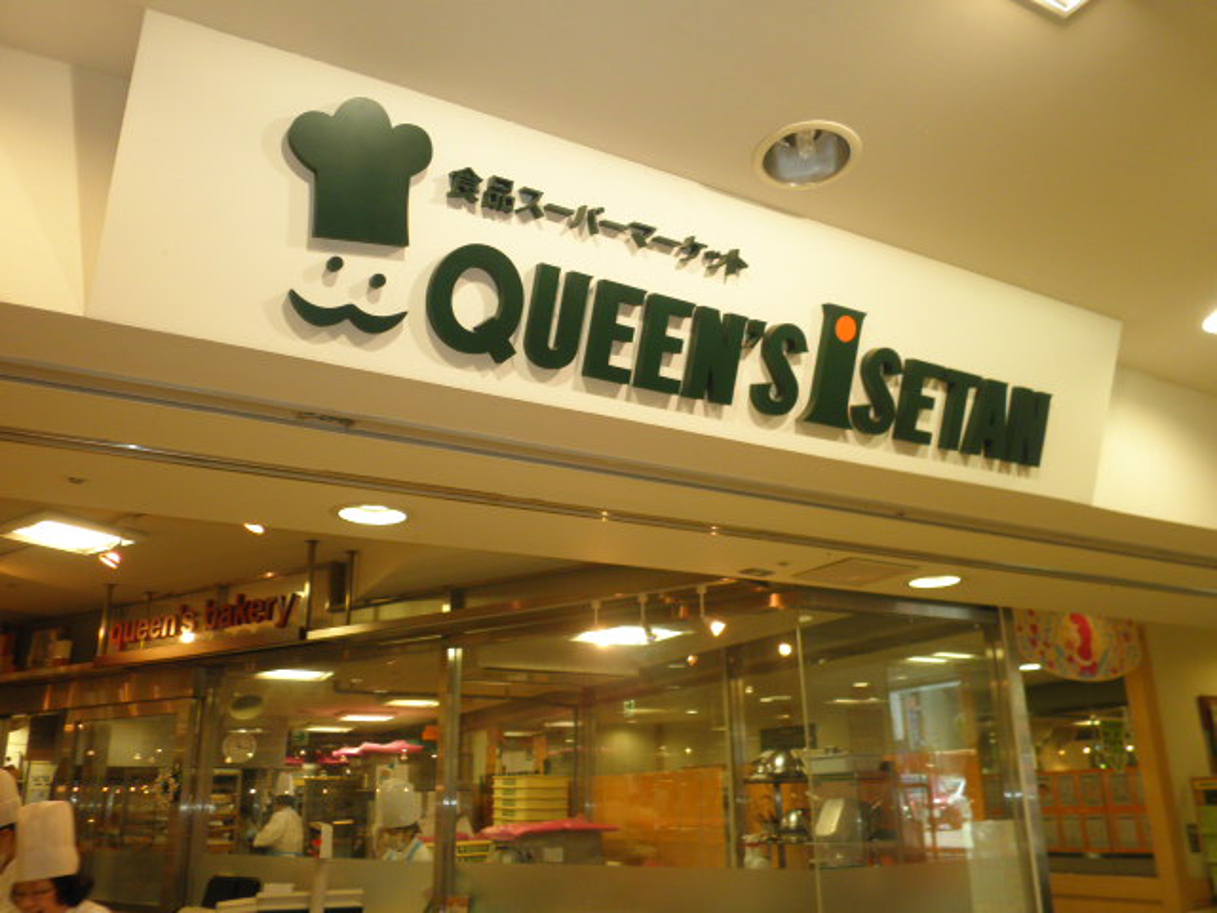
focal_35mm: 26
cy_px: 456
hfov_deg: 67.3
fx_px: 914
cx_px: 608
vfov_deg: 53.1
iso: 64
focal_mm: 4.7
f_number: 2.8
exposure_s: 1/40
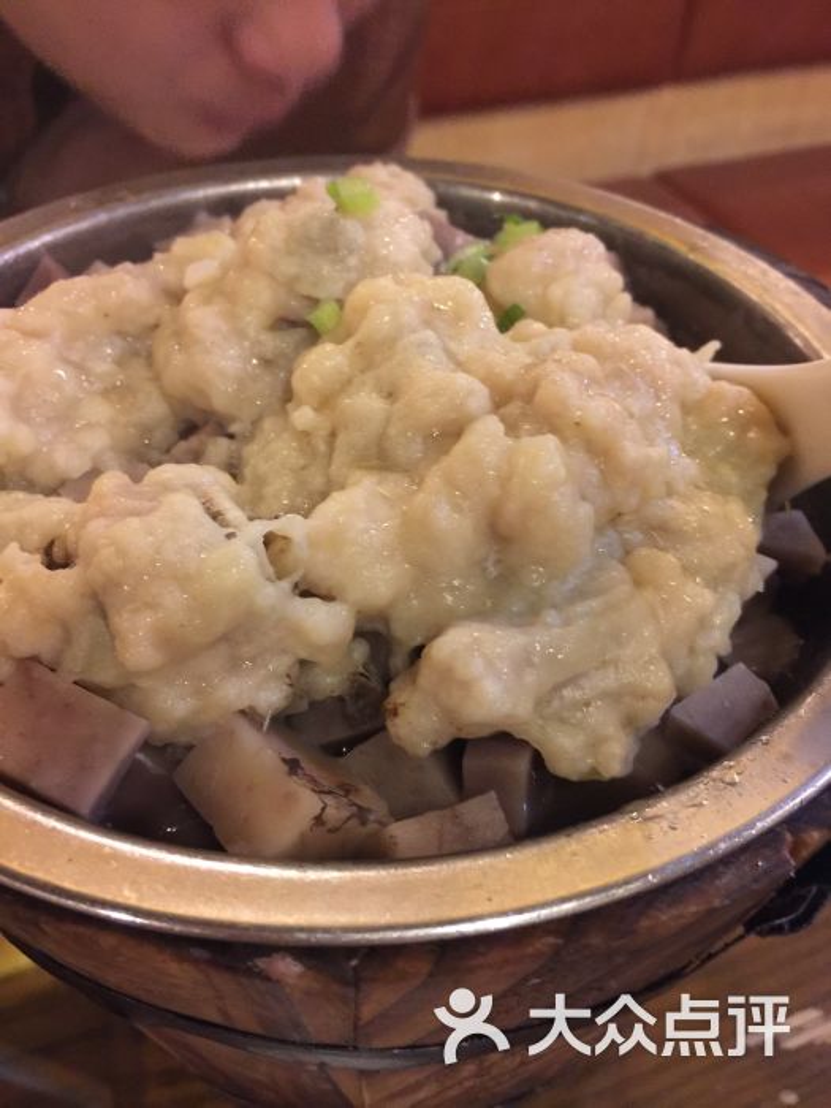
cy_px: 554
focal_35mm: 29
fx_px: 928
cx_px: 416
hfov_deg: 48.2
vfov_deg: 61.7
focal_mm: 4.15
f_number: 2.2
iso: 100
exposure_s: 1/4
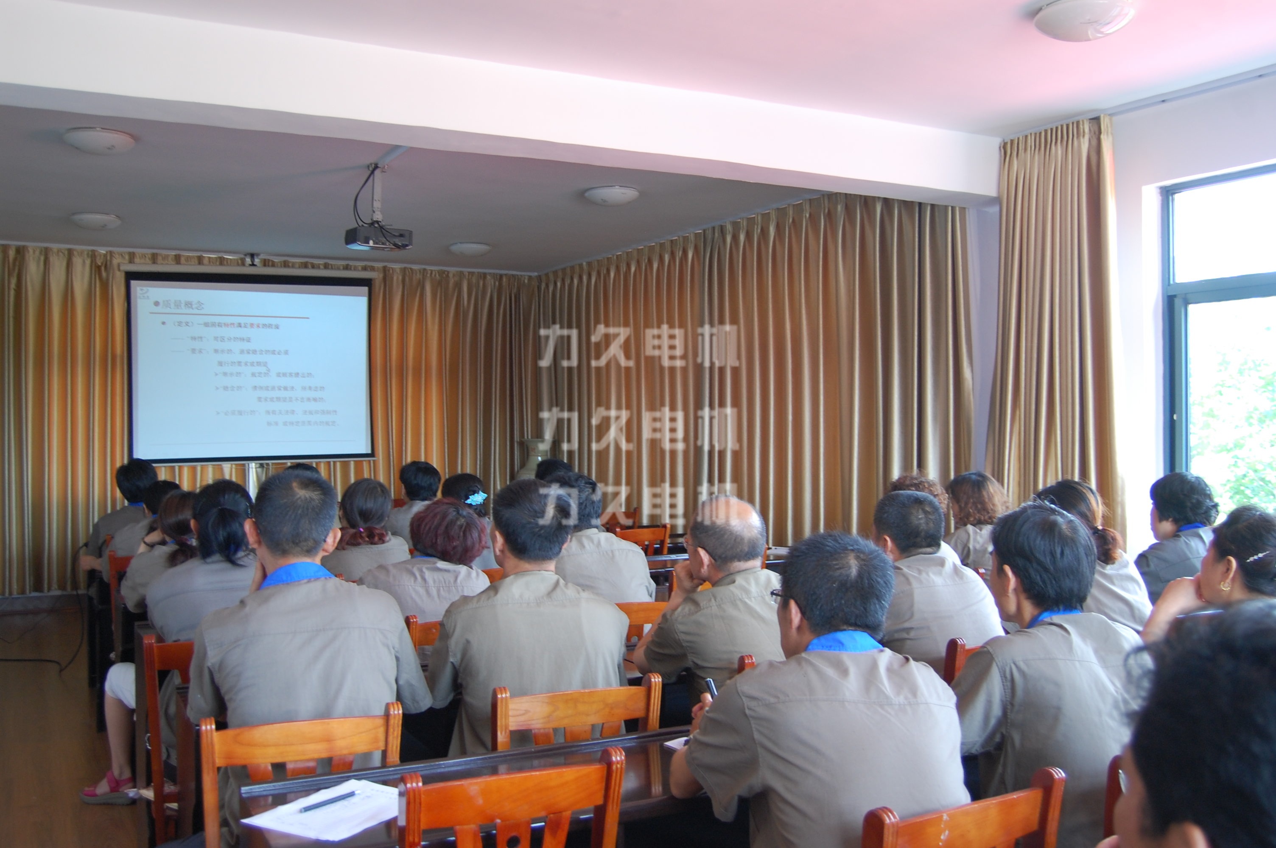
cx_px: 638
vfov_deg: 39.9
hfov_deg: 57.3
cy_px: 424
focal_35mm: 33
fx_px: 1169
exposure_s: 1/30
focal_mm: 22
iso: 400
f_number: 3.8
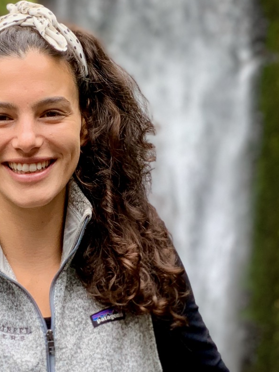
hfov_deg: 10.9
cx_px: 10
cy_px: -101
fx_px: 1450
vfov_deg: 14.1
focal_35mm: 135
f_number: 2.4
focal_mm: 6
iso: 25
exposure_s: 1/122
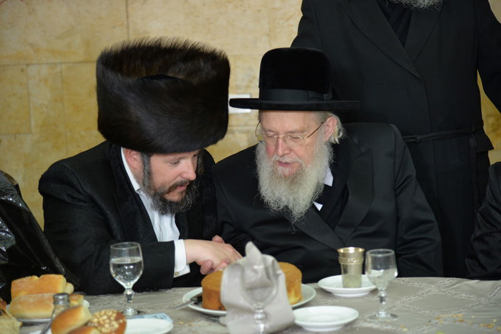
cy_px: 167
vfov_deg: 14.0
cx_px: 250
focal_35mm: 98
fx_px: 1363
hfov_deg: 20.8
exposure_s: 1/125
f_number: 4
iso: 1000
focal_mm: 98
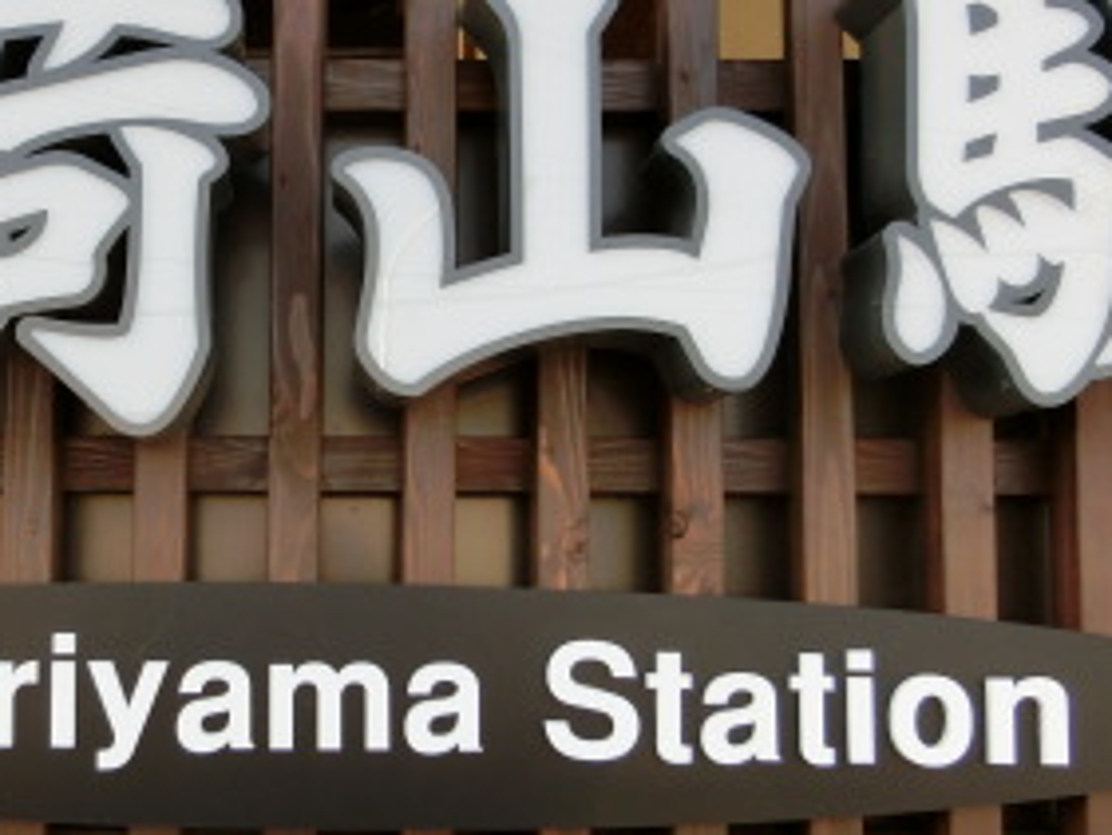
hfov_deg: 33.1
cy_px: 412
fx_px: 1832
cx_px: 269
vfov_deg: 25.7
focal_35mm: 57
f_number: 3.5
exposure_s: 1/125
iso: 80
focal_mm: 4.5
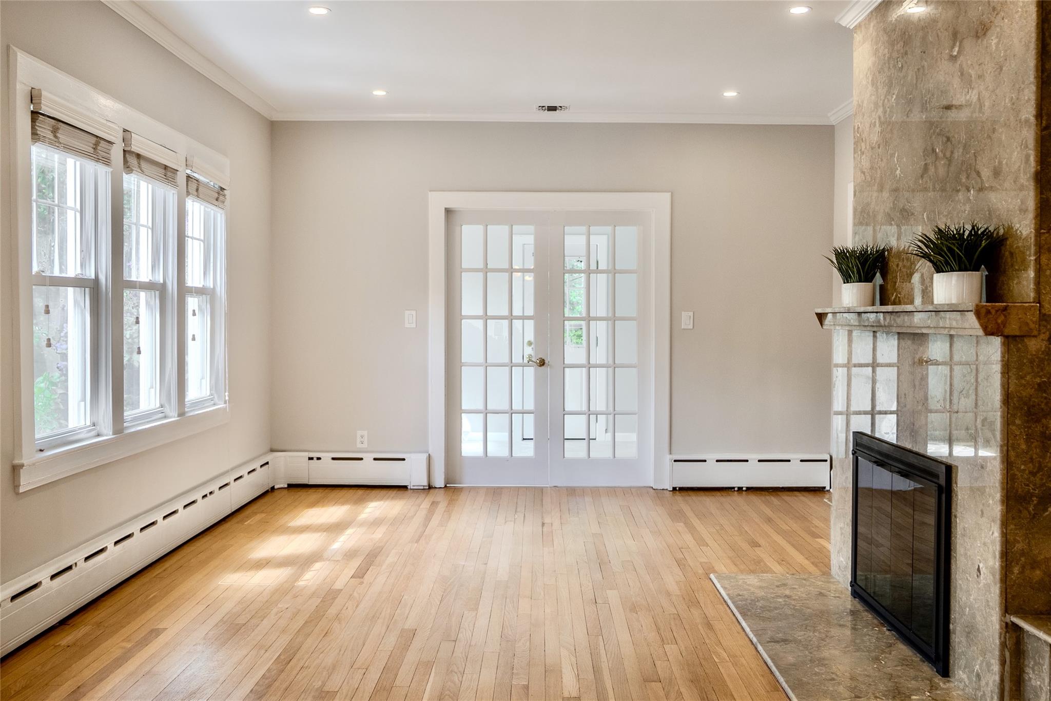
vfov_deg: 38.9
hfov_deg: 55.8
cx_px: 526
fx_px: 992
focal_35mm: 34
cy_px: 350
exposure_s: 1/1250
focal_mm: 23
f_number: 2.8
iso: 400
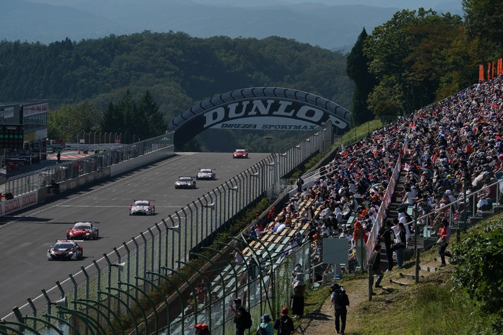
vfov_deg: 6.9
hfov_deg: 10.3
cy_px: 168
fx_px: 2794
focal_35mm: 200
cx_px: 252
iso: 200
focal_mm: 200
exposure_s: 1/800
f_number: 10
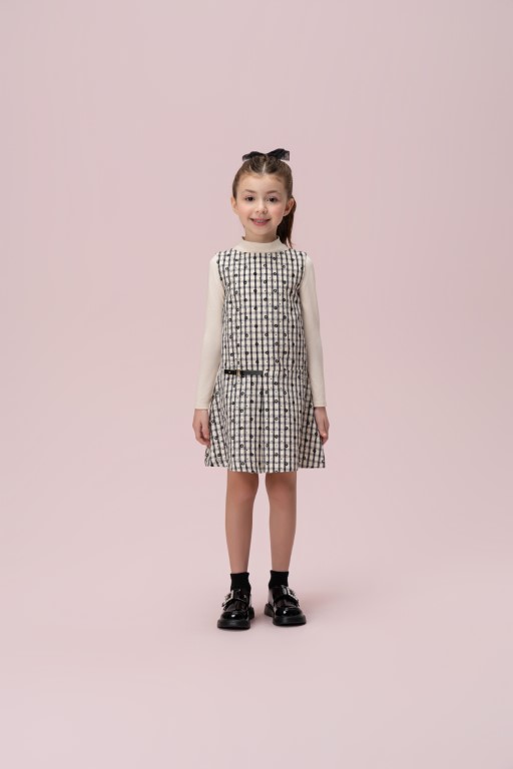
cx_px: 256
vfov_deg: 28.8
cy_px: 384
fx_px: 1496
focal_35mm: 70
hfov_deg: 19.5
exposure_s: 1/160
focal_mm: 70
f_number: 8
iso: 100
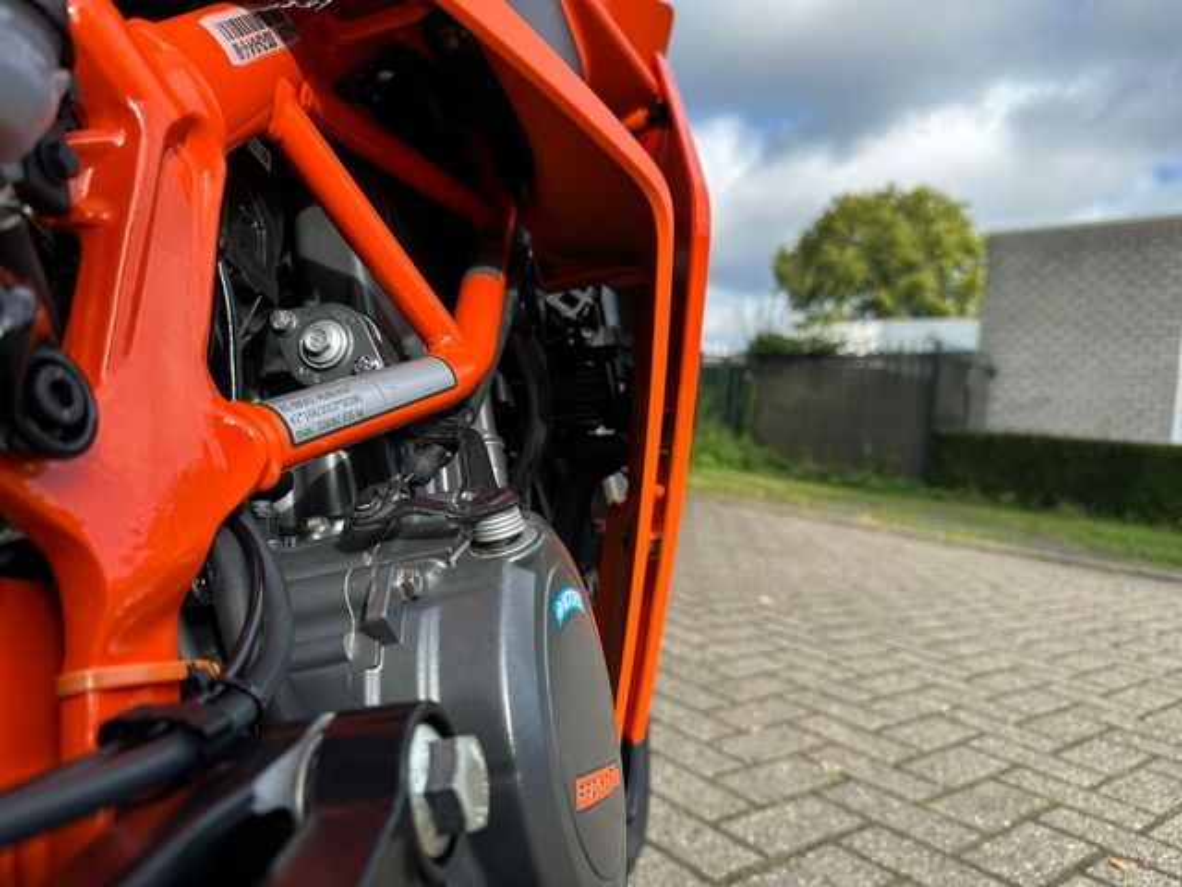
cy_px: 444
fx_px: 820
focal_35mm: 24
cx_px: 591
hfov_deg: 71.6
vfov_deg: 56.8
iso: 80
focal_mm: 6.86
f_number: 1.78
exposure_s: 1/1473
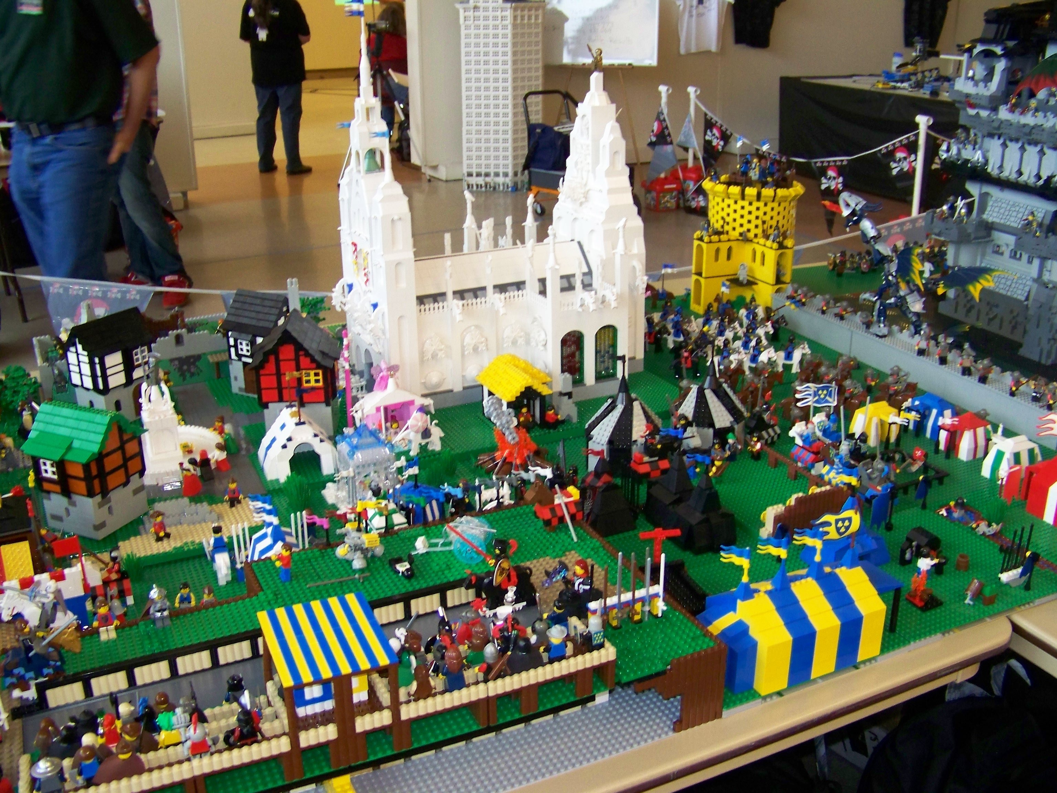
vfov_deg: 39.7
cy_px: 396
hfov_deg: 51.4
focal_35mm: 36
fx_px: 1099
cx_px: 528
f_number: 2.8
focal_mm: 5.85
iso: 200
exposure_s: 1/30
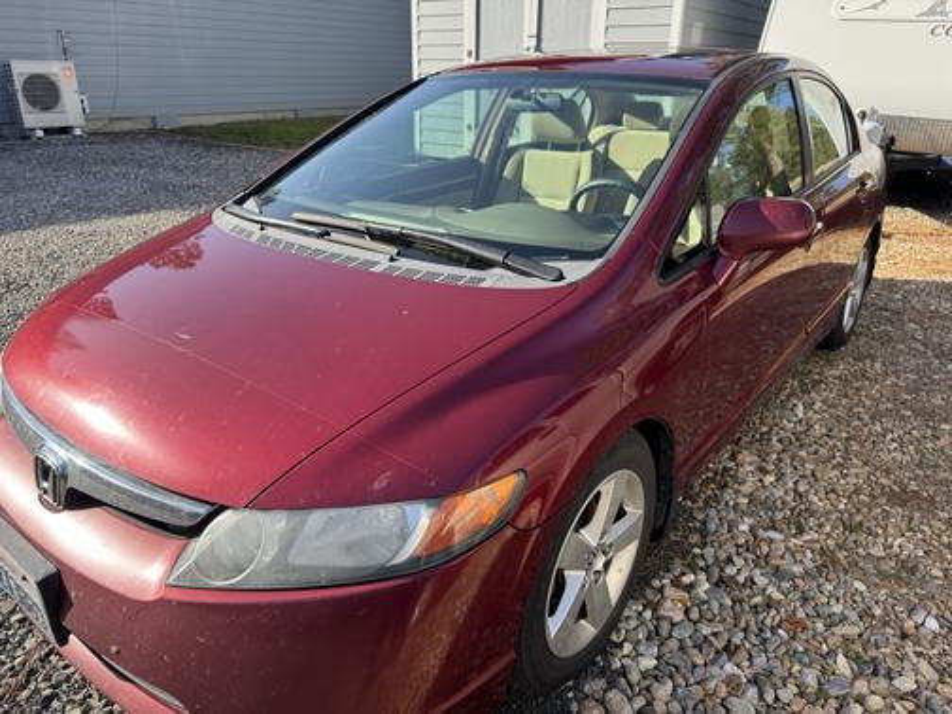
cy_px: 357
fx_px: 660
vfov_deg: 56.8
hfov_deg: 71.6
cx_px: 476
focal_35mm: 24
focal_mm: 6.76
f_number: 1.78
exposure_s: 1/1059
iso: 80
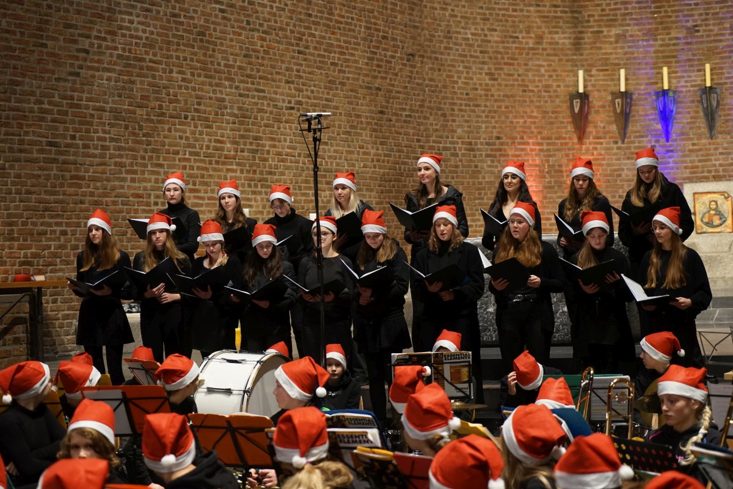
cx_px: 366
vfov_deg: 19.5
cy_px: 244
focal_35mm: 70
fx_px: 1425
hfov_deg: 28.8
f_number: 4
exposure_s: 1/25
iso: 1600
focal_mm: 70
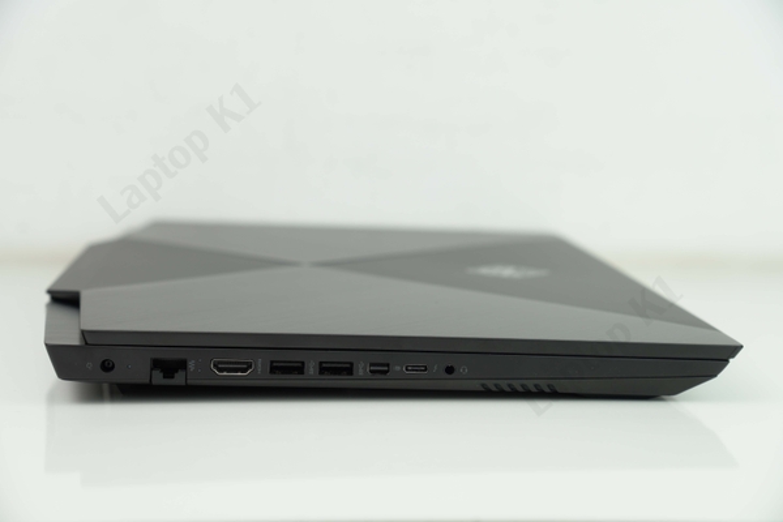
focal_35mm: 72
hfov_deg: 28.1
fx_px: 1566
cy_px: 261
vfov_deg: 18.9
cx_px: 392
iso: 100
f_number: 4
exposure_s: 1/60
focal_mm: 48
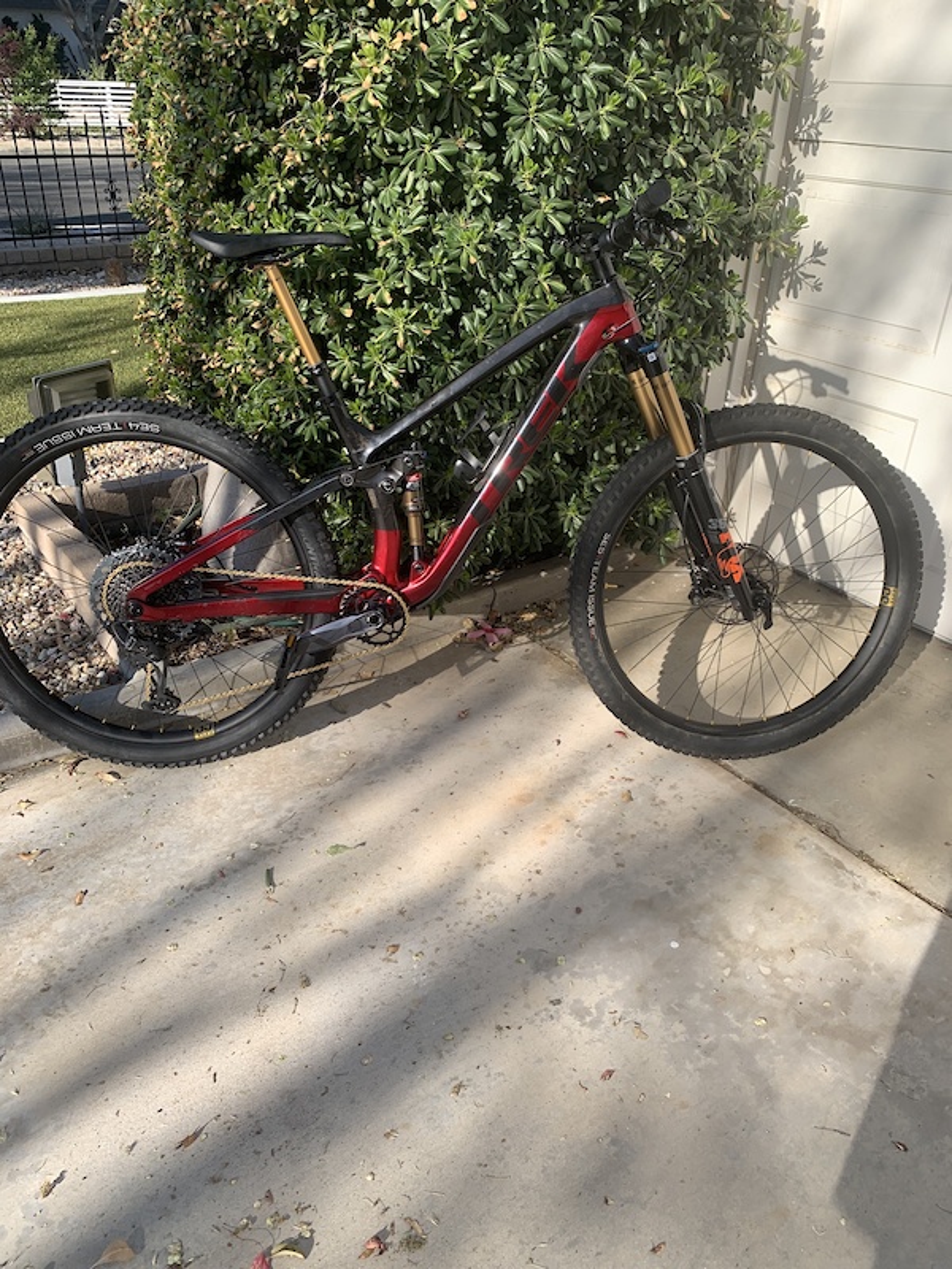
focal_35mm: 26
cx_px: 476
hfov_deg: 53.1
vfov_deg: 67.3
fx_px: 953
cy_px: 634
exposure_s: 1/1205
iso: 25
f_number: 1.8
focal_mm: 4.25
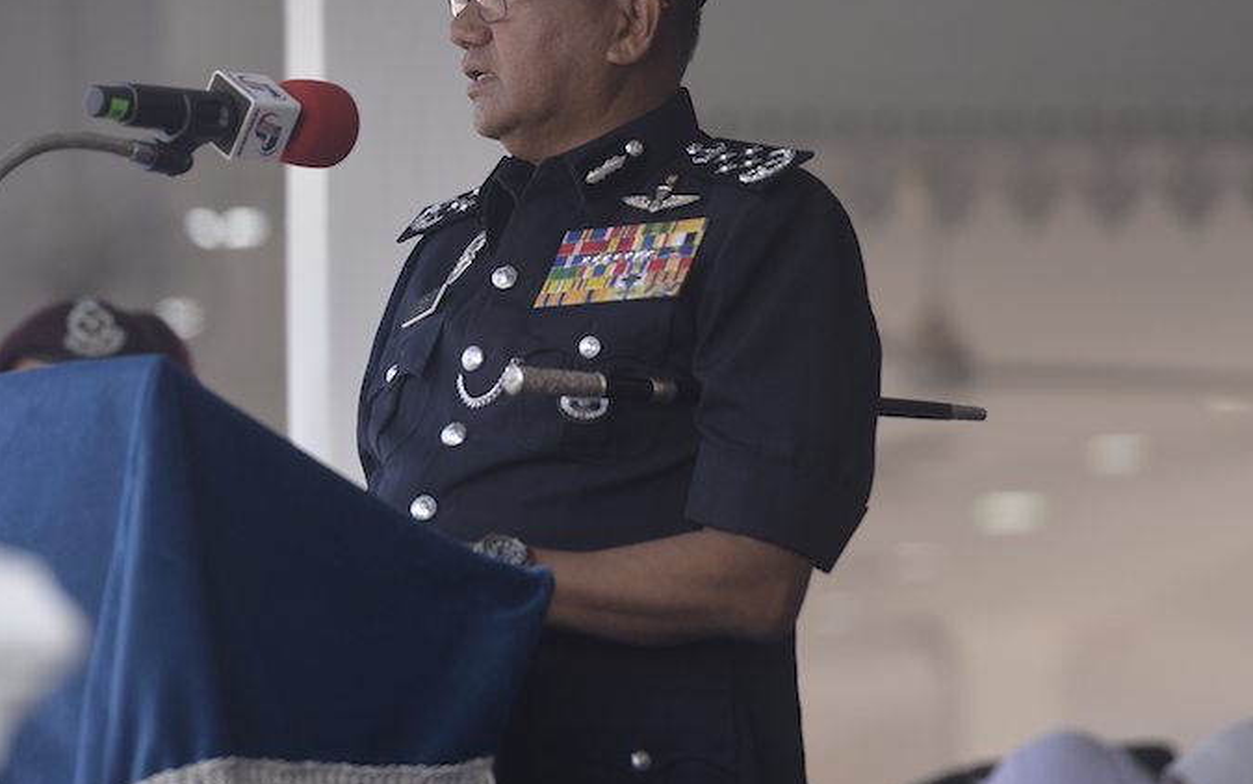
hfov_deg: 7.0
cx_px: 535
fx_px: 10314
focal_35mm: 302
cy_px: 193
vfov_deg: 4.3
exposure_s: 1/800
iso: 320
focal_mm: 200
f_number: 3.5
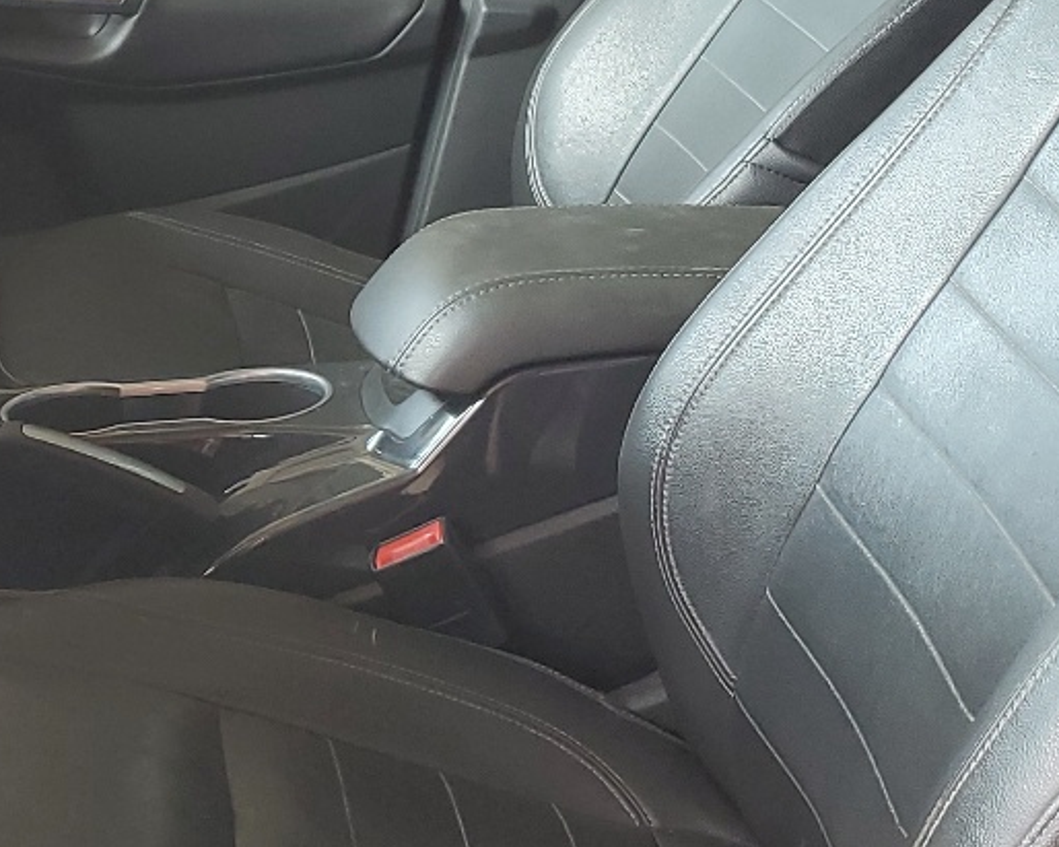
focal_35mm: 79
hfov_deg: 23.4
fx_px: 2476
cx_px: 68
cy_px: 420
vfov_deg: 19.4
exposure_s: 1/120
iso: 73
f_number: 1.5
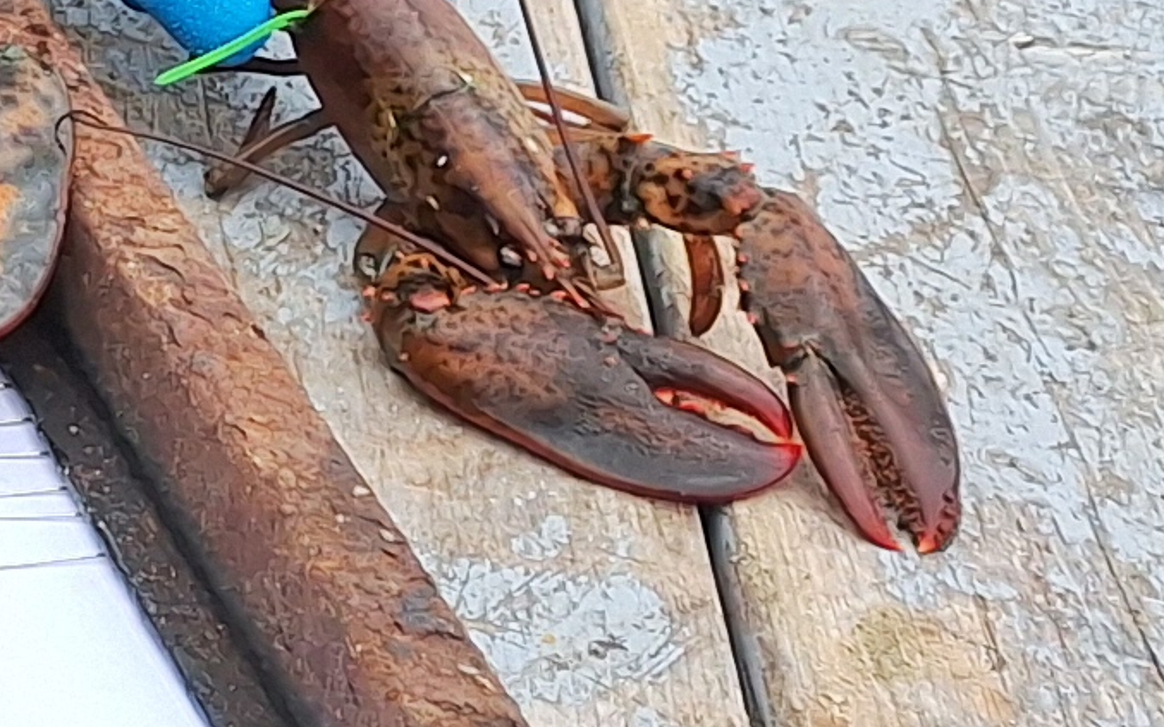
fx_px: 4663
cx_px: -1265
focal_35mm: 147
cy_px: -942
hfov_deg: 12.3
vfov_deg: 8.3
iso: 40
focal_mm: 5.54
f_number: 1.8
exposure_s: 1/666
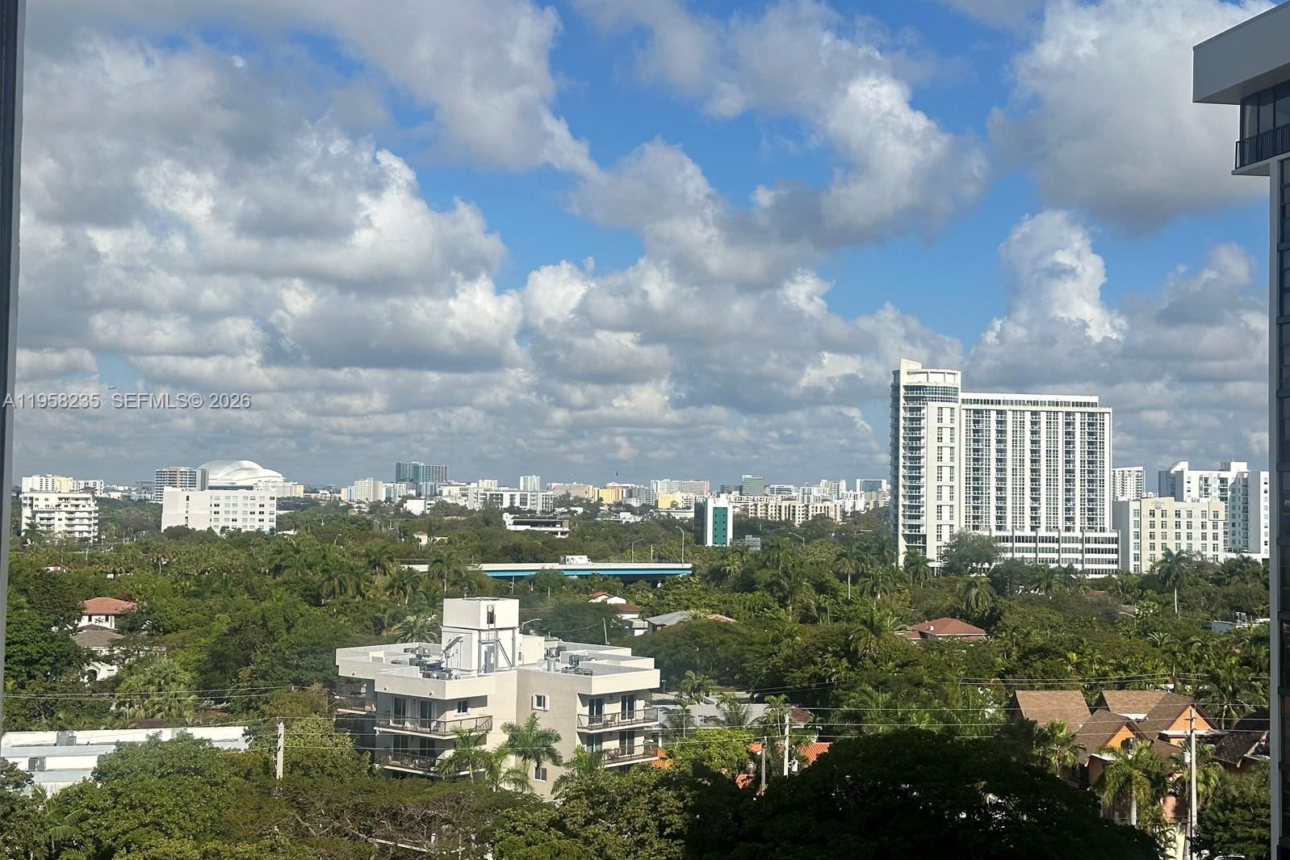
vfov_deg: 27.0
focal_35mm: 50
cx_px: 645
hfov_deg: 39.6
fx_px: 1791
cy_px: 402
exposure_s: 1/6211
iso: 64
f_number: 1.78
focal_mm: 6.86
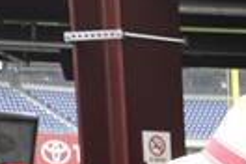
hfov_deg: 6.7
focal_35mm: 273
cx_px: 801
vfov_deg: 4.8
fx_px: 1865
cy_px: 507
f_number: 8
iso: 400
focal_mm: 24
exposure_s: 1/60
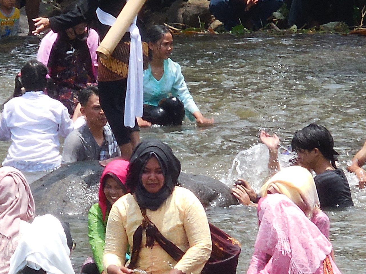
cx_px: 205
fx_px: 7634
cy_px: 155
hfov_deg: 2.7
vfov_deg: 2.1
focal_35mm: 722
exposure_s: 1/200
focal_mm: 36
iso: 125
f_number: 6.6
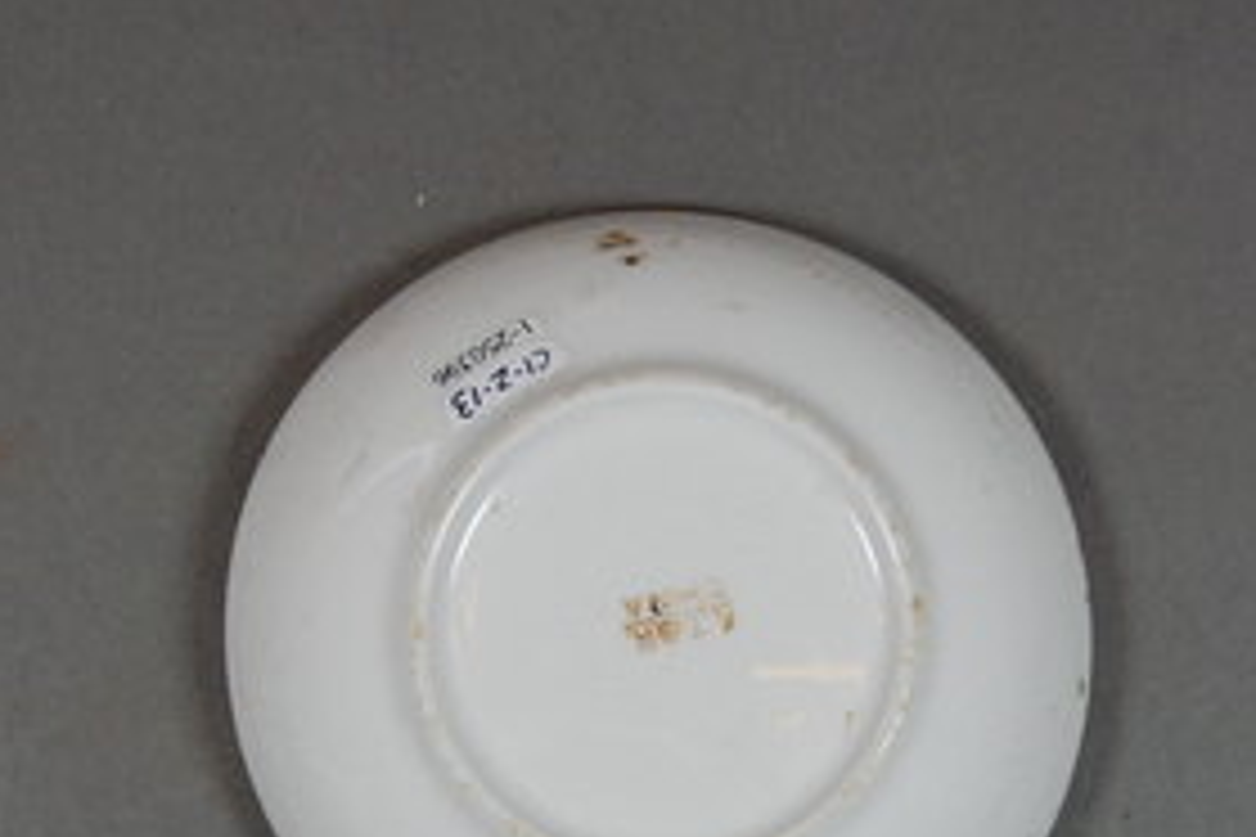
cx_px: 637
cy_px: 740
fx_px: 3907
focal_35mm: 112
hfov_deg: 18.3
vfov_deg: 12.2
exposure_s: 1/400
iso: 1600
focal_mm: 38
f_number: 8
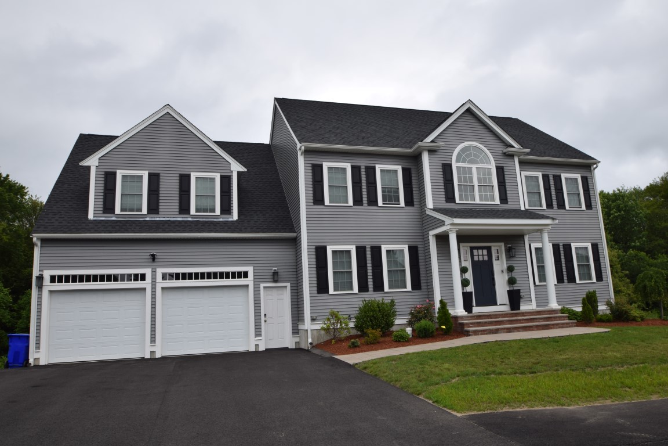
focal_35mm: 24
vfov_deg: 53.1
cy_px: 223
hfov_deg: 73.7
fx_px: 445
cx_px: 334
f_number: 11
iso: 100
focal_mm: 16
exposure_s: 1/200
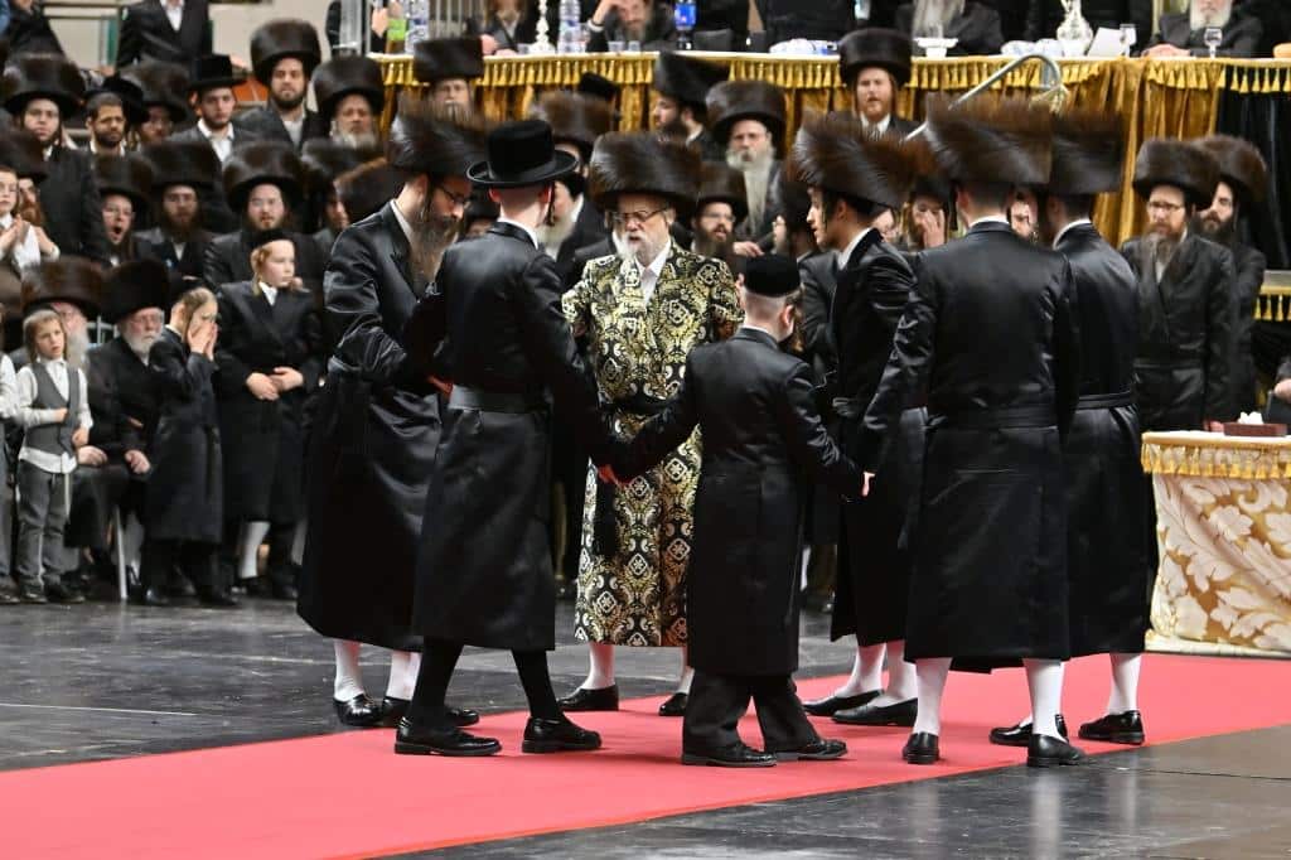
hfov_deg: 11.8
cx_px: 646
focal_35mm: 174
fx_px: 6237
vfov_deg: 7.9
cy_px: 430
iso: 800
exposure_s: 1/200
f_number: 2.8
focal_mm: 116
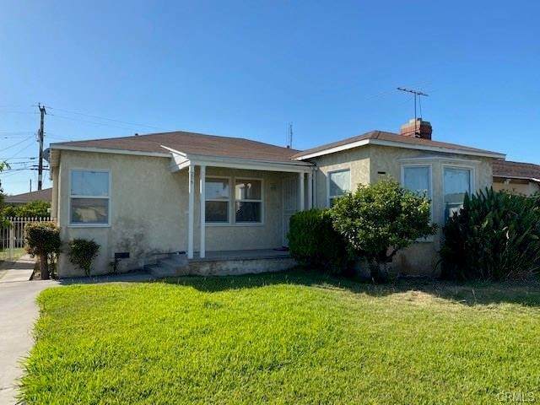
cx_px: 270
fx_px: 406
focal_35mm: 26
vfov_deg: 53.1
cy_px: 202
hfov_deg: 67.3
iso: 32
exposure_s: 1/2315
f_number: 1.8
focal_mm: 4.25
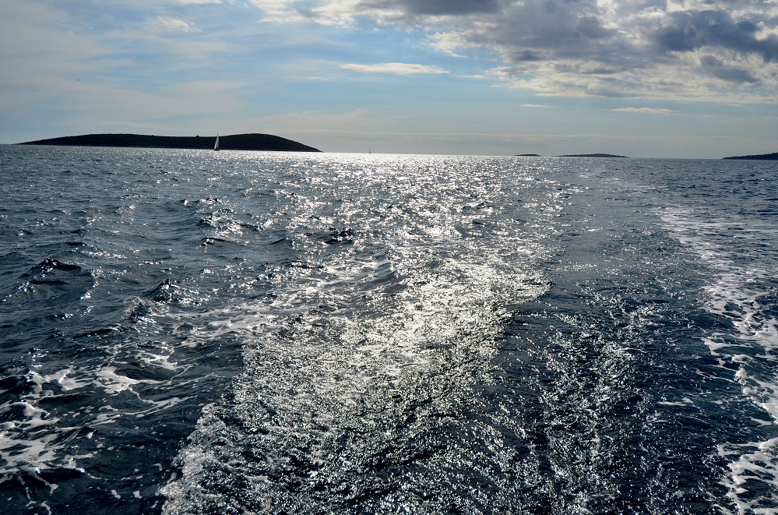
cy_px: 258
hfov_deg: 67.5
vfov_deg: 47.7
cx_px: 389
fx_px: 582
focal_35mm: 27
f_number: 5.6
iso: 400
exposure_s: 1/6400
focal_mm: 18
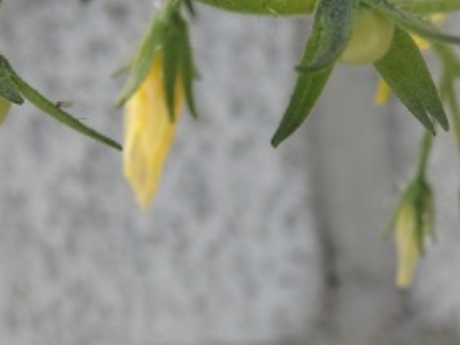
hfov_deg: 14.7
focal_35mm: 134
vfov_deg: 11.0
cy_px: 116
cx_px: 277
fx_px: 1780
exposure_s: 1/320
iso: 125
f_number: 4.4
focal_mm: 11.9
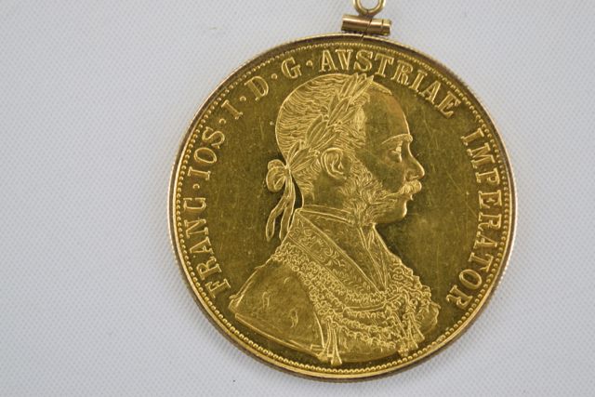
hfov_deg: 24.6
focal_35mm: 82
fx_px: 1364
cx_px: 298
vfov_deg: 16.6
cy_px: 198
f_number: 5.6
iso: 400
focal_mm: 55
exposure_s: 1/100
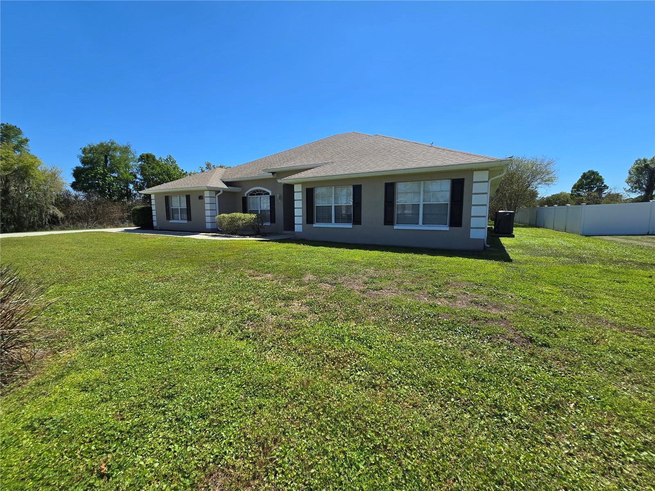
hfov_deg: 106.2
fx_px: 246
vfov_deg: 89.9
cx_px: 328
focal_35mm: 13
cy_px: 246
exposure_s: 1/2859
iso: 50
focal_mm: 2.2
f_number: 2.2
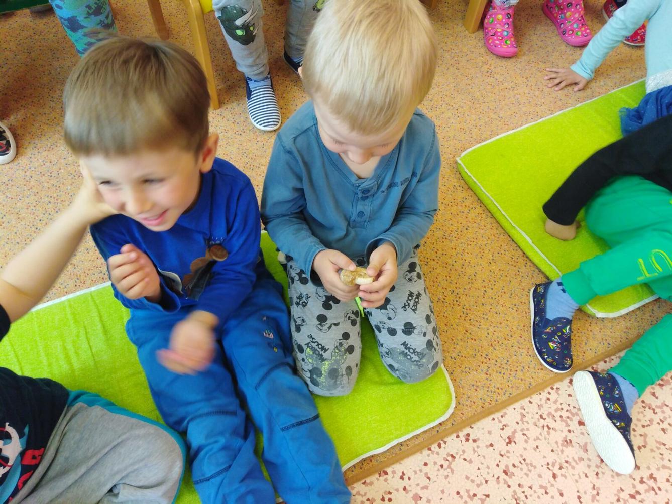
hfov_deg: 67.3
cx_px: 336
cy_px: 252
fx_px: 505
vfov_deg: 53.1
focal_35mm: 26
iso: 180
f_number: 2.2
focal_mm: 3.46
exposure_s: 1/33.3
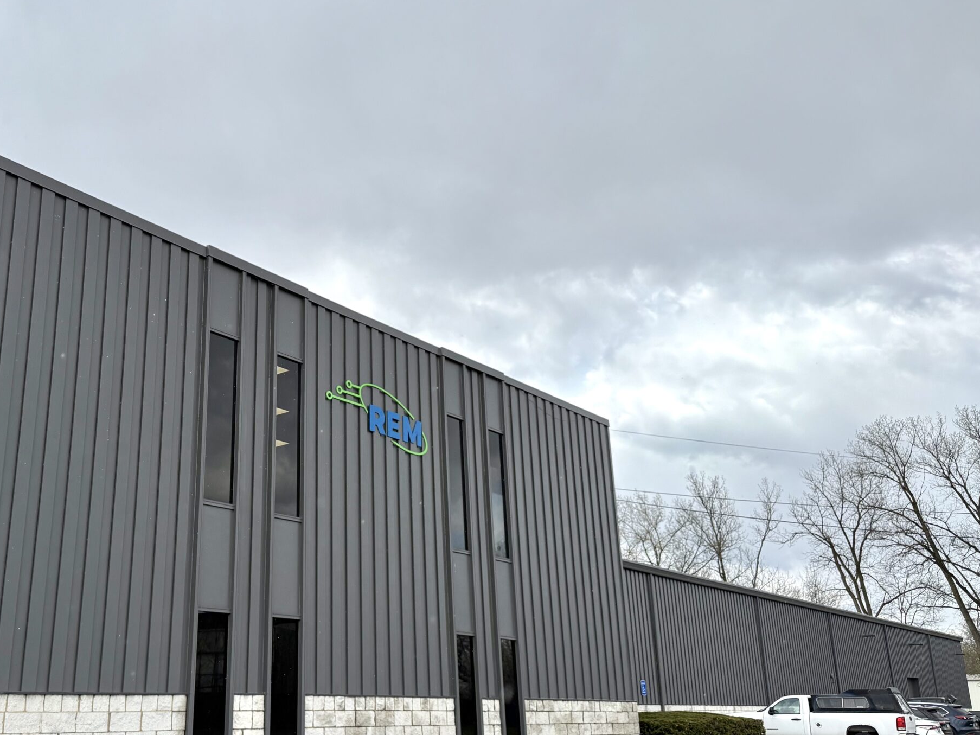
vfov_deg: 41.7
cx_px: 324
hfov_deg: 52.9
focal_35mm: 34
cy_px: 405
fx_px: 962
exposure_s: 1/2611
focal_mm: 6.76
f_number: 1.78
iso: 100
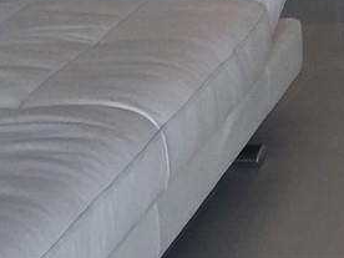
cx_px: 637
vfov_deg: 8.6
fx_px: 1670
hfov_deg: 10.9
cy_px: -148
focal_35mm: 168
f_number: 2.2
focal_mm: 4.15
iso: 32
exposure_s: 1/60
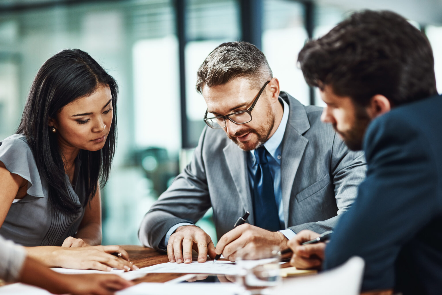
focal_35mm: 85
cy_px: 148
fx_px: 1044
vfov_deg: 16.1
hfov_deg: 23.9
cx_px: 221
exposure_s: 1/400
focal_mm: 85
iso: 200
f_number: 1.8
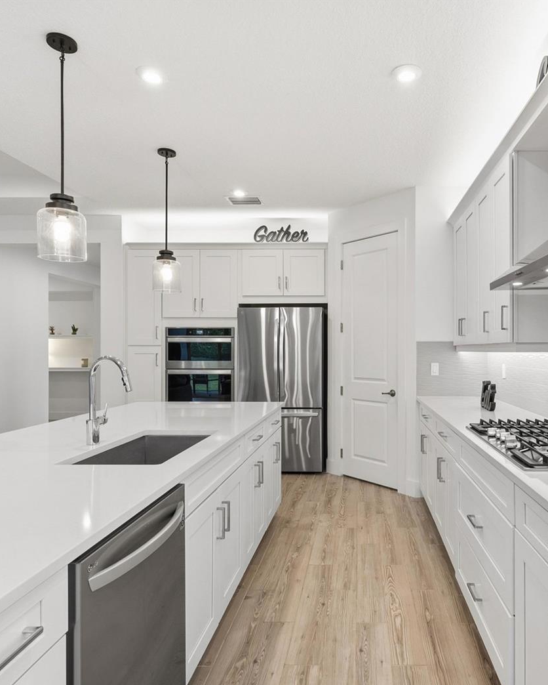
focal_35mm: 23
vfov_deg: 72.6
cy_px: 347
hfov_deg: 59.7
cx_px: 359
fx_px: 466
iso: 250
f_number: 9
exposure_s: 1/250
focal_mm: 16
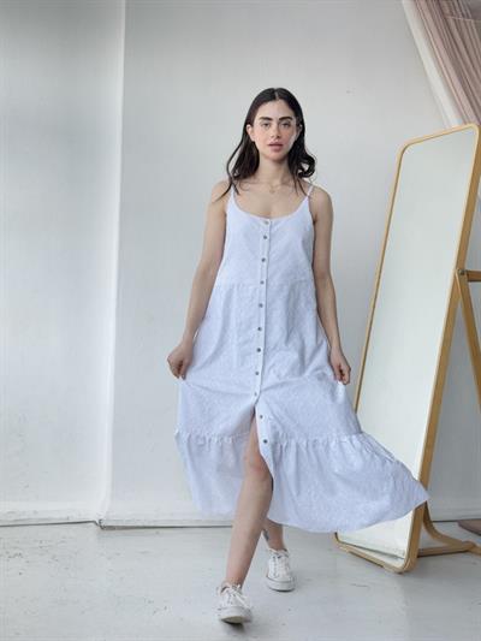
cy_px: 320
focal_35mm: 48
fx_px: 889
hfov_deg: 30.3
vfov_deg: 39.6
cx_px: 240
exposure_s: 1/176
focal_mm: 6.76
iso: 64
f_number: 1.78
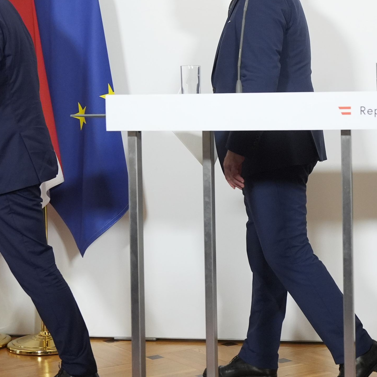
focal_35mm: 83
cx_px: 238
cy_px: 135
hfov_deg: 20.8
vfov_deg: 20.8
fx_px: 1023
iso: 2000
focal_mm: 35
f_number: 3.2
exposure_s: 1/320
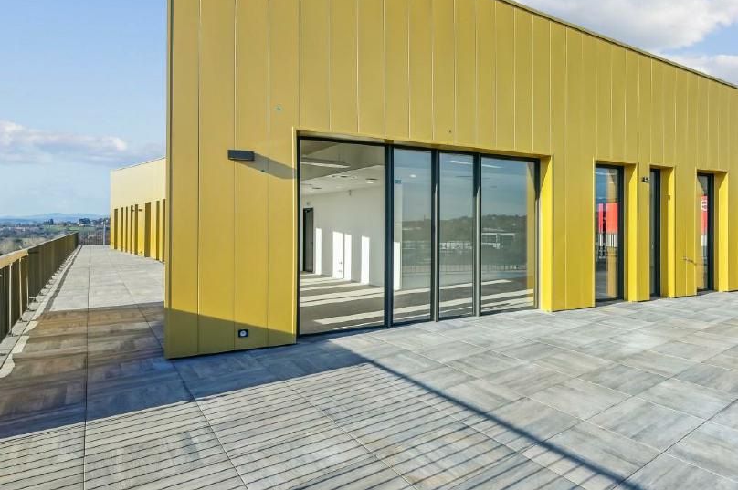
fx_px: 389
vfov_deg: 64.3
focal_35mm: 19
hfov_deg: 81.1
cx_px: 541
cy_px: 221
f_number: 11
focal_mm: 12
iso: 320
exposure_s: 1/400
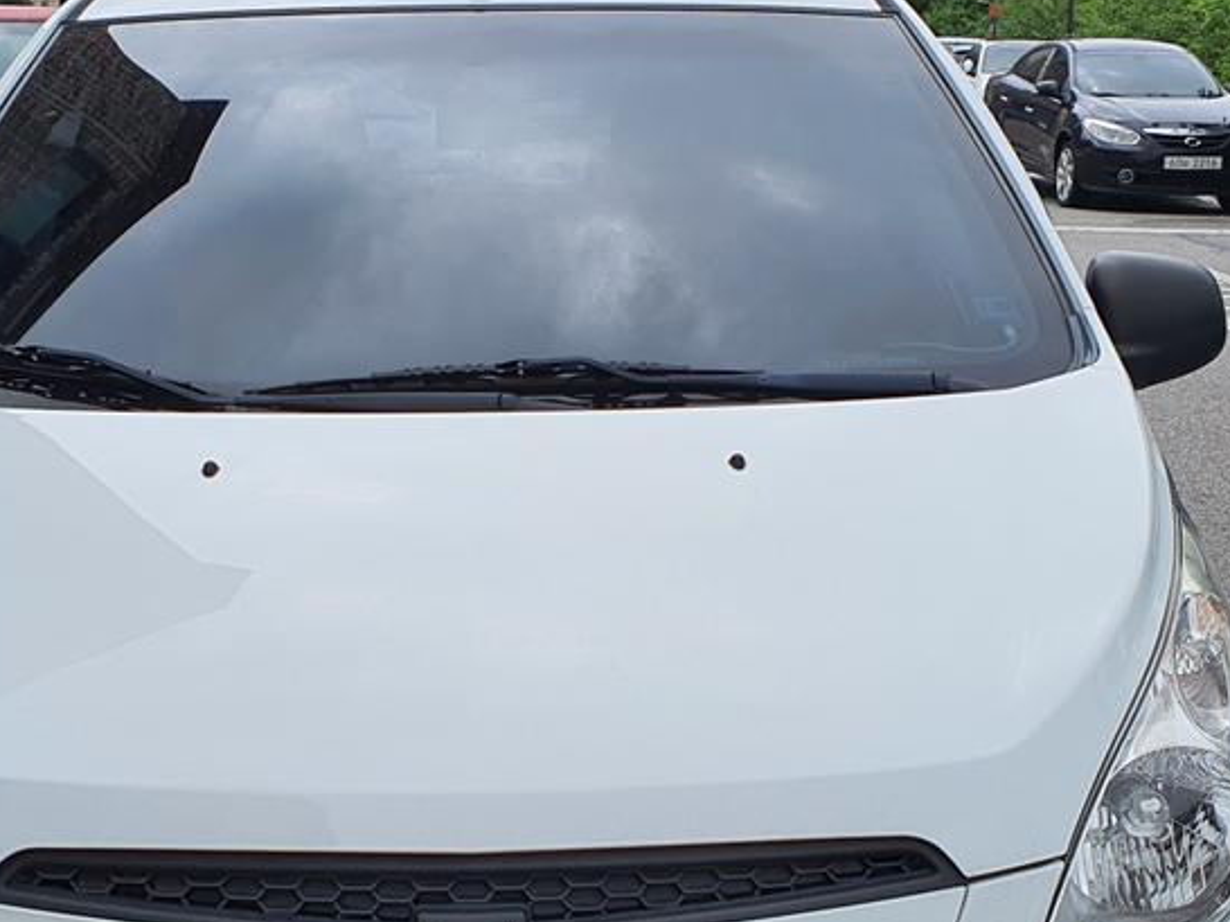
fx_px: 2167
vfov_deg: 23.8
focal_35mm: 61
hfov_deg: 31.6
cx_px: 520
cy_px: 685
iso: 50
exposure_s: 1/1120
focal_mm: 4.3
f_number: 2.4
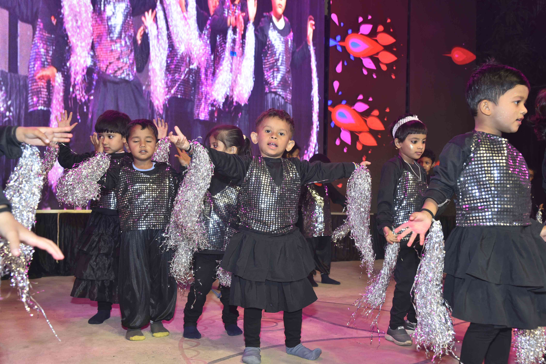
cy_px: 182
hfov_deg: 50.7
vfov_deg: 35.1
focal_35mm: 38
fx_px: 576
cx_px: 273
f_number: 5
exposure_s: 1/160
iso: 400
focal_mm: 38
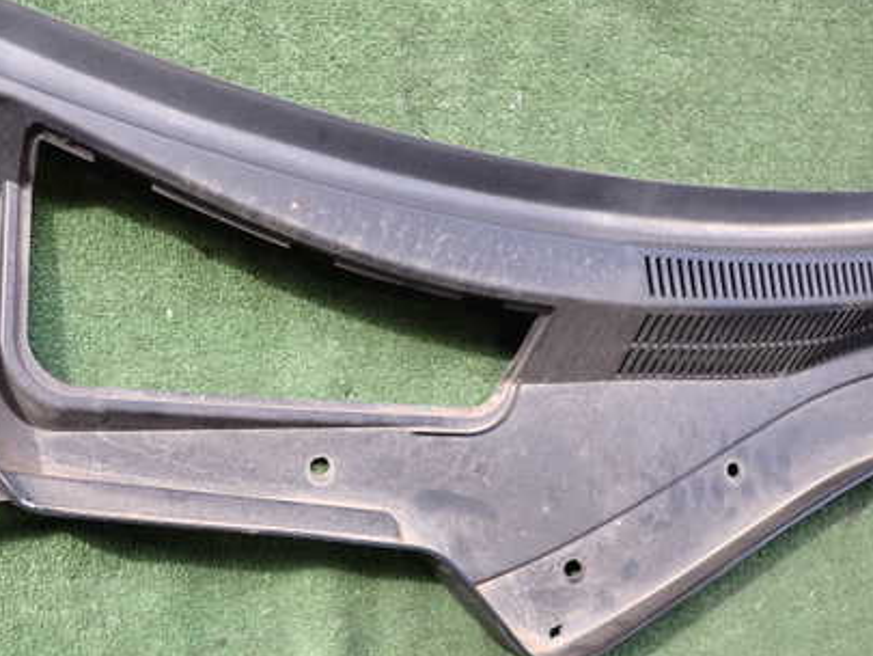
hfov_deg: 49.8
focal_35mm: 37
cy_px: 371
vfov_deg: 38.6
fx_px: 933
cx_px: 354
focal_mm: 4.5
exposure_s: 1/125
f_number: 2
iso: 125
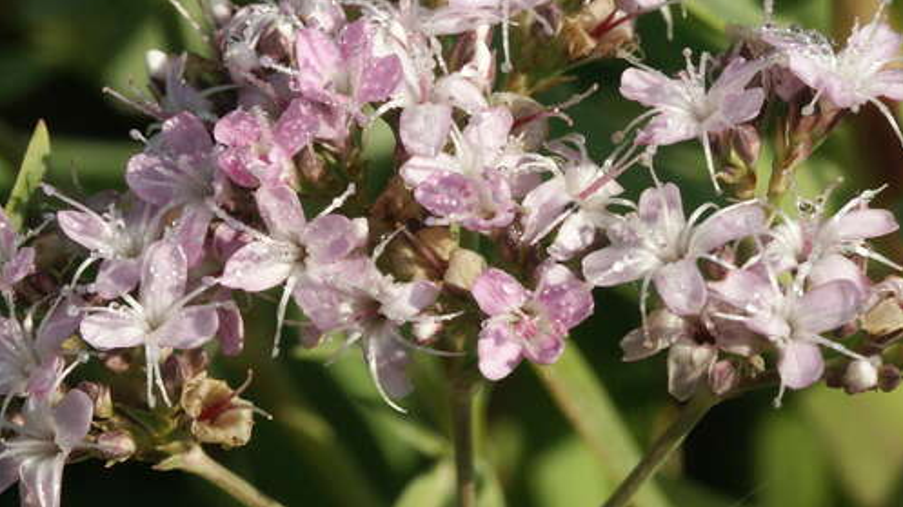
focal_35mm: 291
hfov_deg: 7.4
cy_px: 155
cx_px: 452
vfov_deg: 4.2
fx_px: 6964
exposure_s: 1/180
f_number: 9.5
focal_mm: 50.48
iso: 100
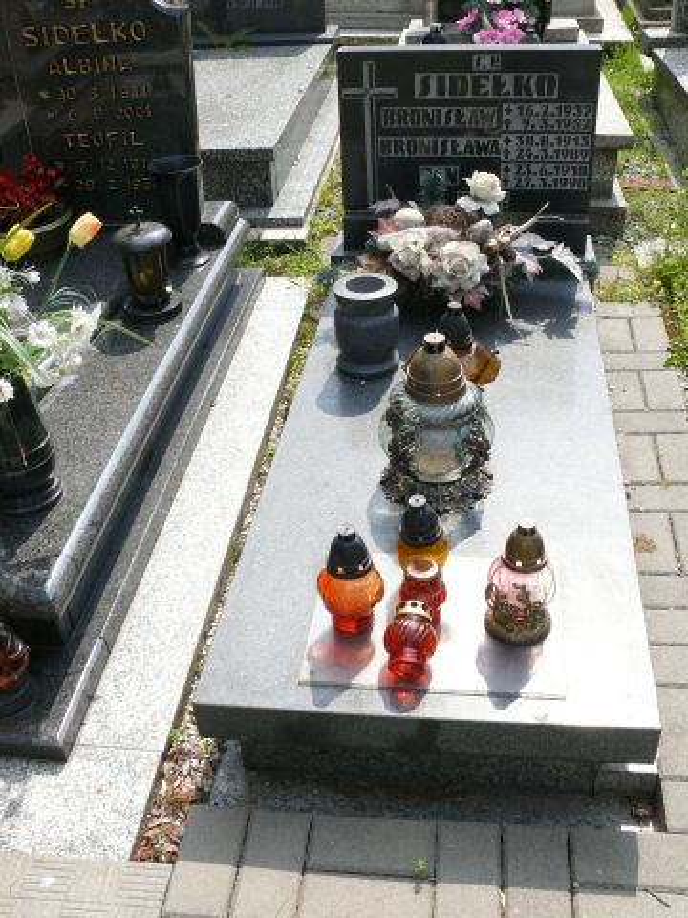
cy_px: 459
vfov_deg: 52.6
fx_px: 928
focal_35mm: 35
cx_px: 344
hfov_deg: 40.7
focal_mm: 7.4
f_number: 5.6
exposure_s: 1/250
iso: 100
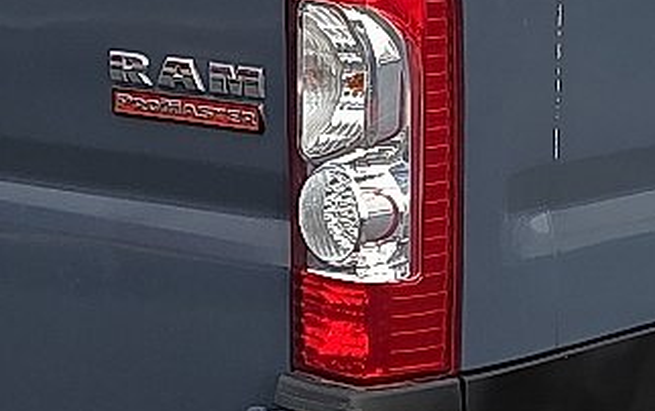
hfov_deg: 14.7
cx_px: 372
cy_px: -31
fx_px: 2537
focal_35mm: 142
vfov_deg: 9.2
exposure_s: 1/1250
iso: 76
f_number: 1.8
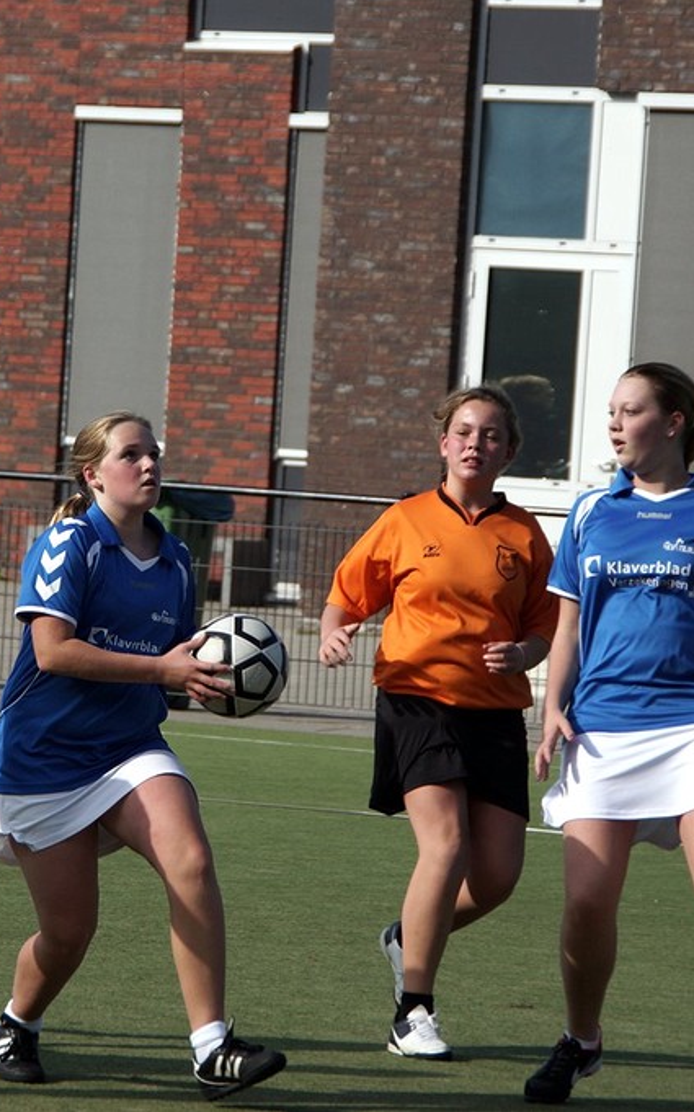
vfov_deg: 8.3
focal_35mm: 253
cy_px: 556
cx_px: 2
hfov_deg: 5.2
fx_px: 7664
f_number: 6.3
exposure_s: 1/500
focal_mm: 110
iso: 100
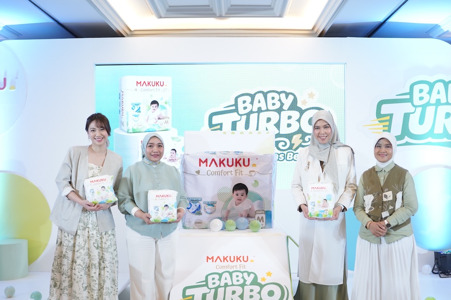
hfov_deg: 53.2
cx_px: 230
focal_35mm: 36
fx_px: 451
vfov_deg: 36.7
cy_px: 177
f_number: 4
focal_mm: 28
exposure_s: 1/160
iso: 1600
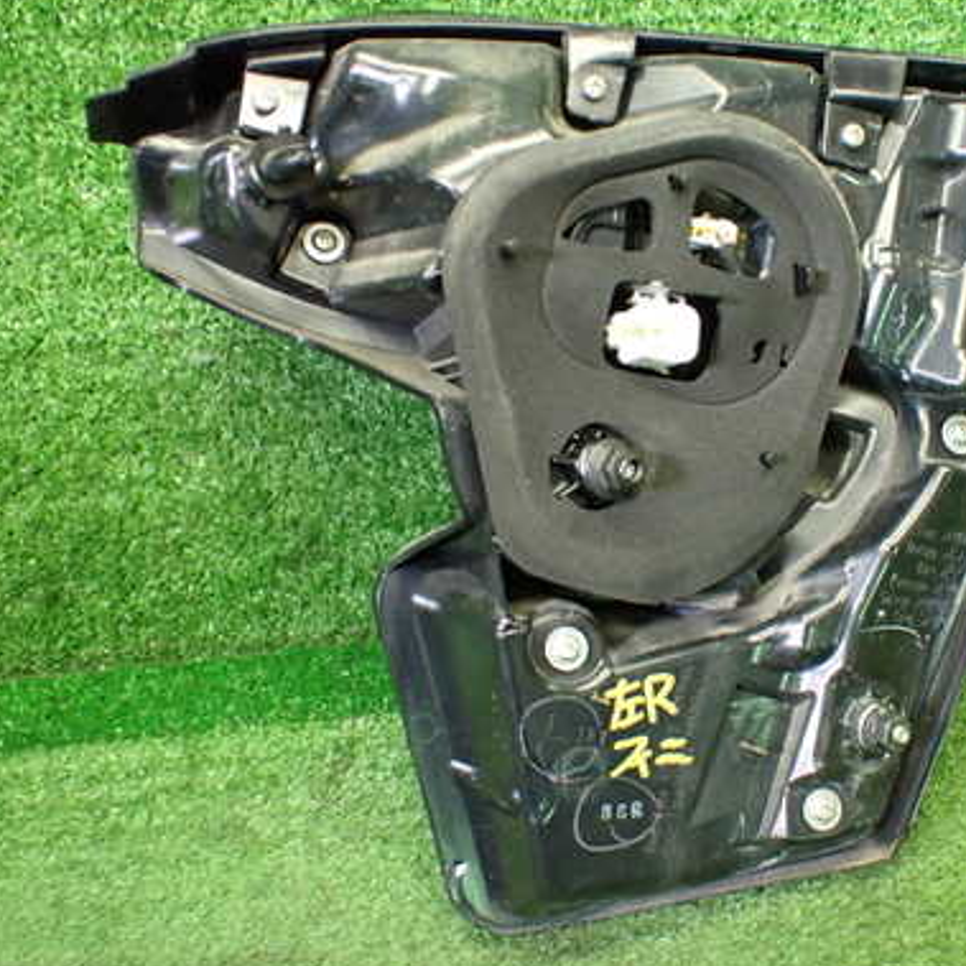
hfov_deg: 39.4
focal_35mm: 42
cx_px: 665
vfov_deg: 40.0
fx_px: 1326
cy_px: 474
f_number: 2.3
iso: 800
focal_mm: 5.4
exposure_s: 1/80
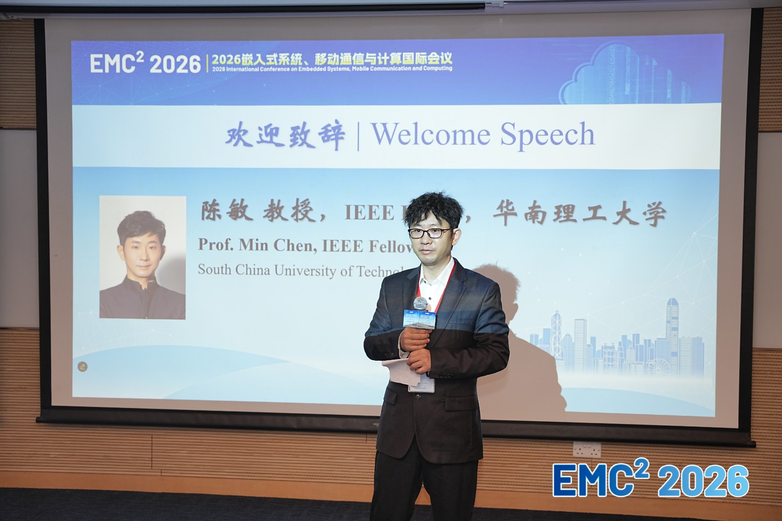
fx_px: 986
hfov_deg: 43.3
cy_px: 260
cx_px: 391
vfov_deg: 29.6
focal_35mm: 45
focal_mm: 45.4
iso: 500
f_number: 3.2
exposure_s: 1/100
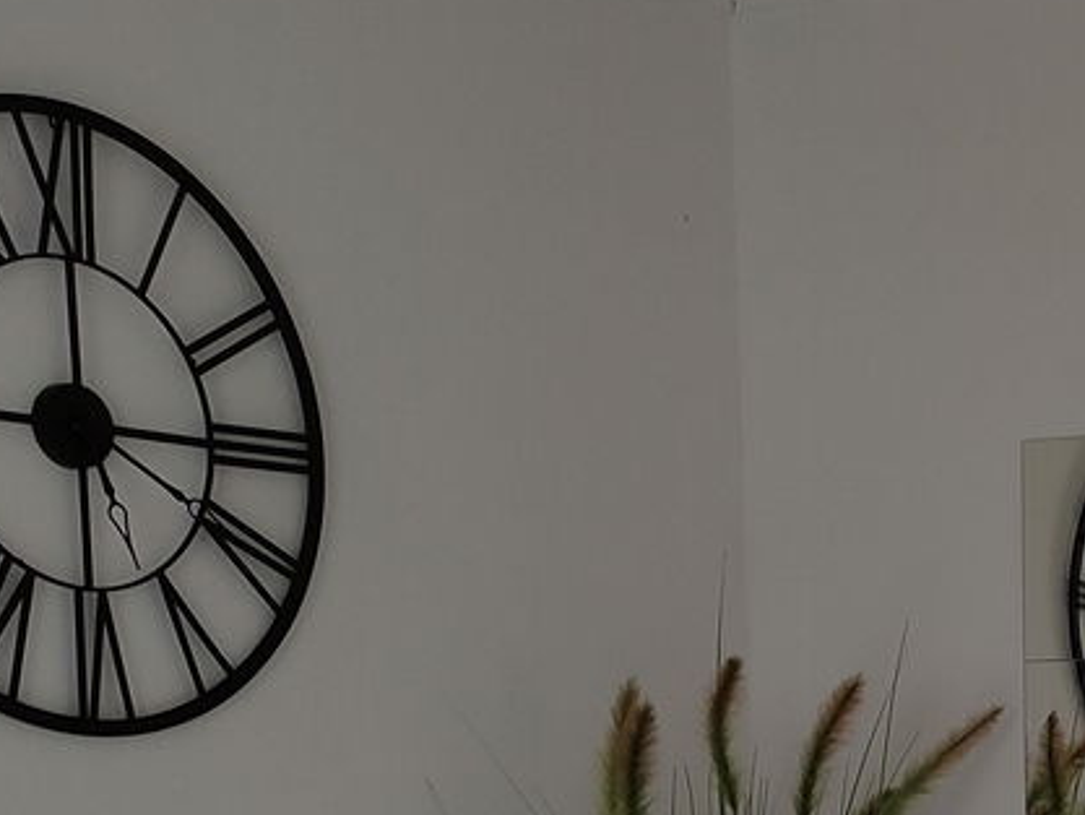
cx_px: 1504
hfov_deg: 18.6
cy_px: 1358
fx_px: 3010
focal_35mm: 96
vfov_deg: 14.0
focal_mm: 5.43
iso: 165
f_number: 1.89
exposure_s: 1/100
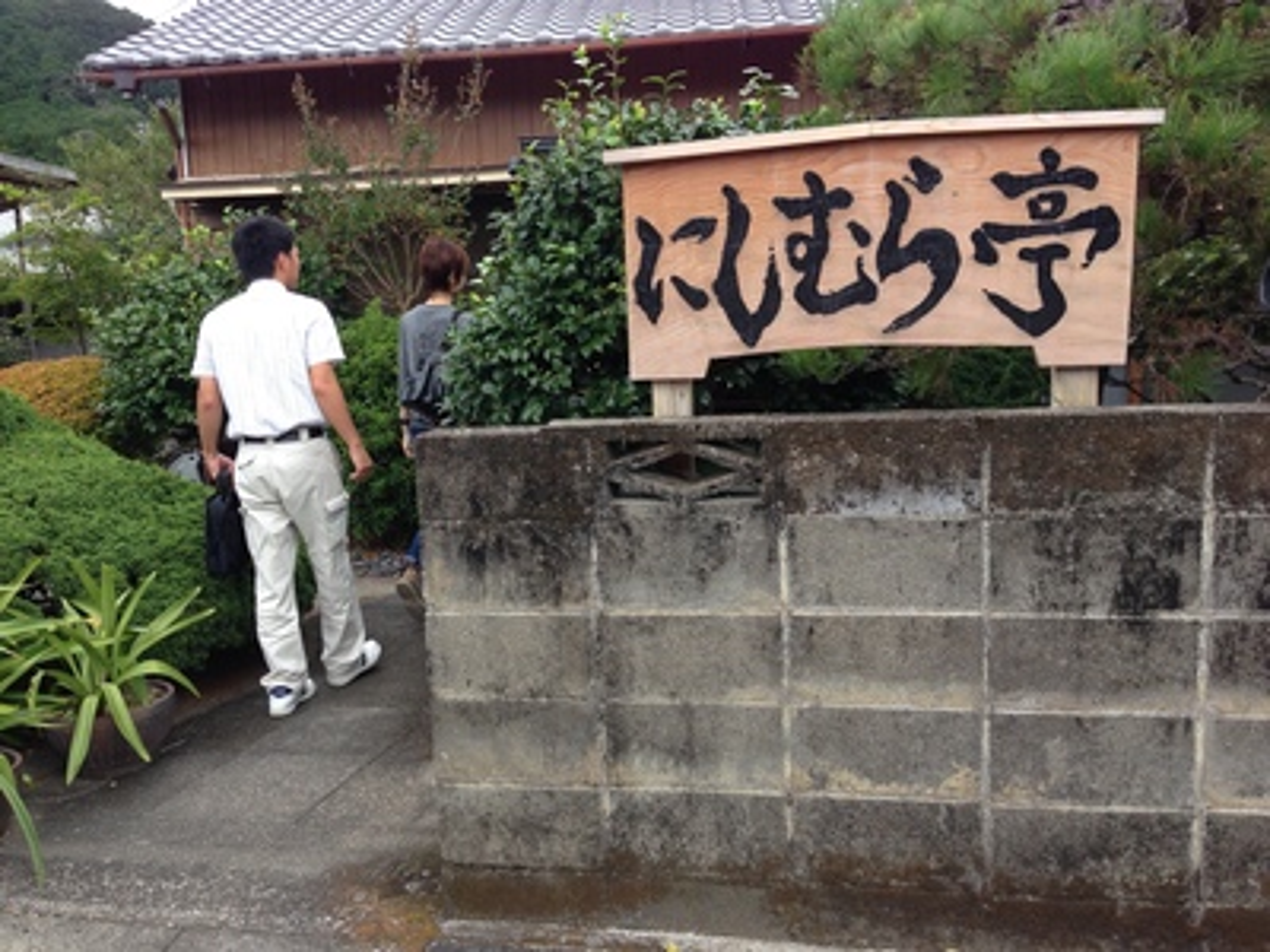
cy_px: 476
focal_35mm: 33
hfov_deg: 55.4
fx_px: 1211
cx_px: 635
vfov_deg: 42.9
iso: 50
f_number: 2.4
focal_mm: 4.12
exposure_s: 1/401
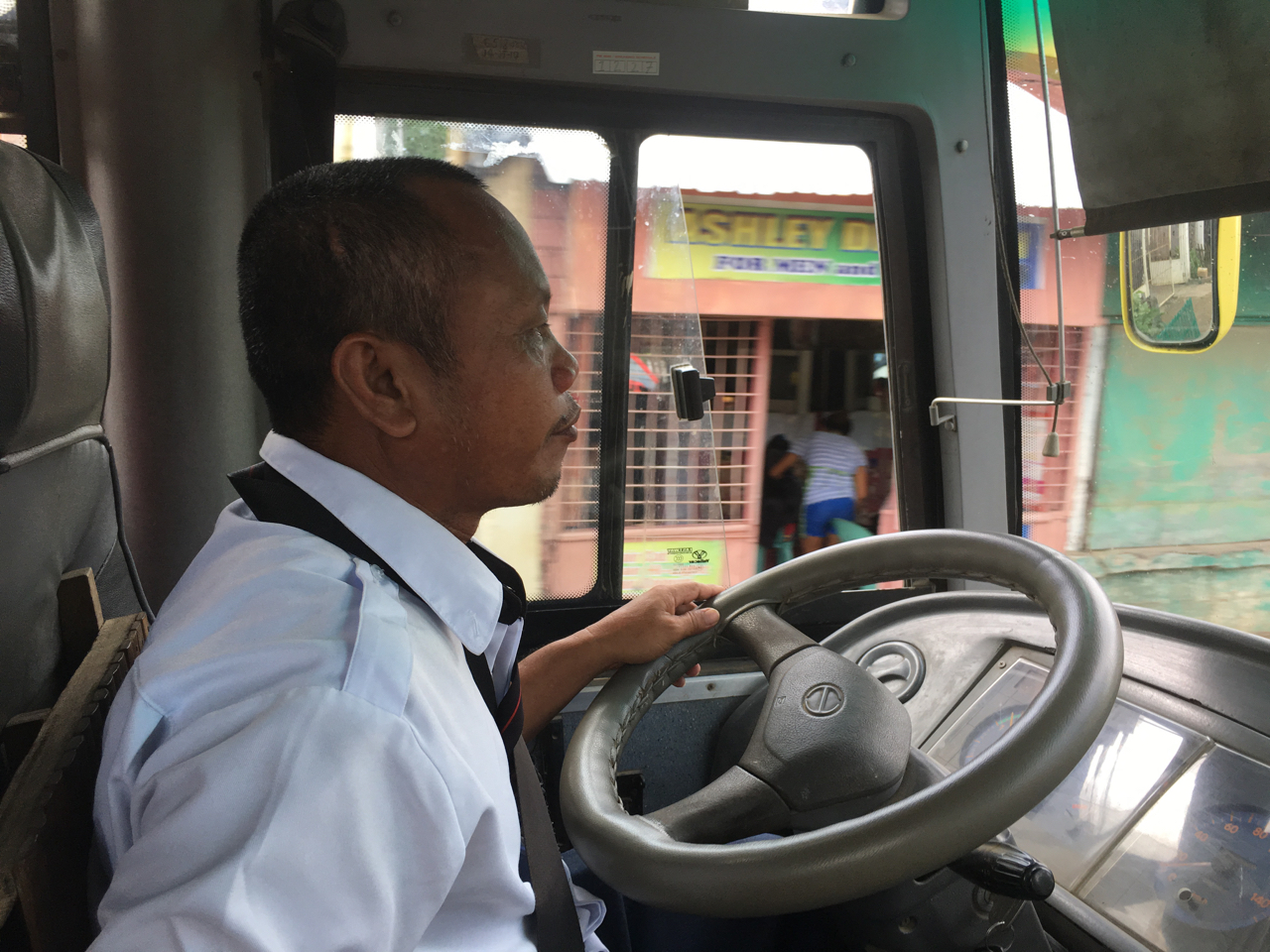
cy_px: 476
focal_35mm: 29
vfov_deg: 48.2
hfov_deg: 61.7
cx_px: 635
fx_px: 1064
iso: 40
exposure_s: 1/120
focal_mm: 4.15
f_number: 2.2
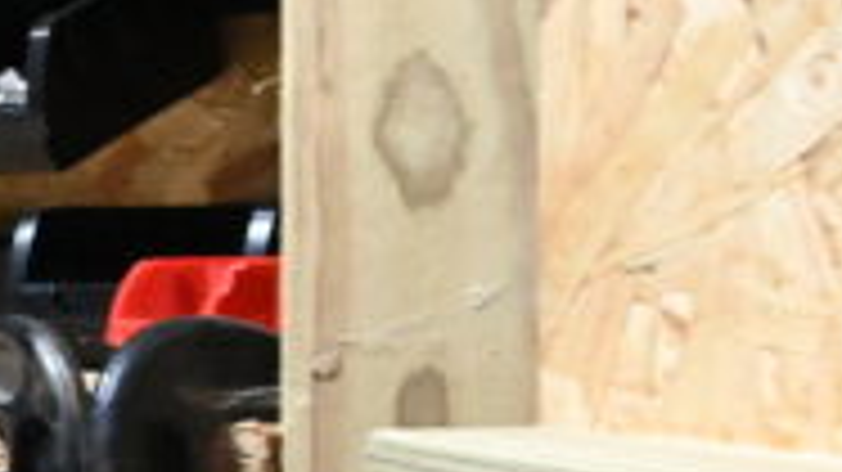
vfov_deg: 14.0
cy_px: 335
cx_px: -1319
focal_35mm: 86
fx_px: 1919
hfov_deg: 13.9
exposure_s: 1/2.5
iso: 6400
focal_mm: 15
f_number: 10
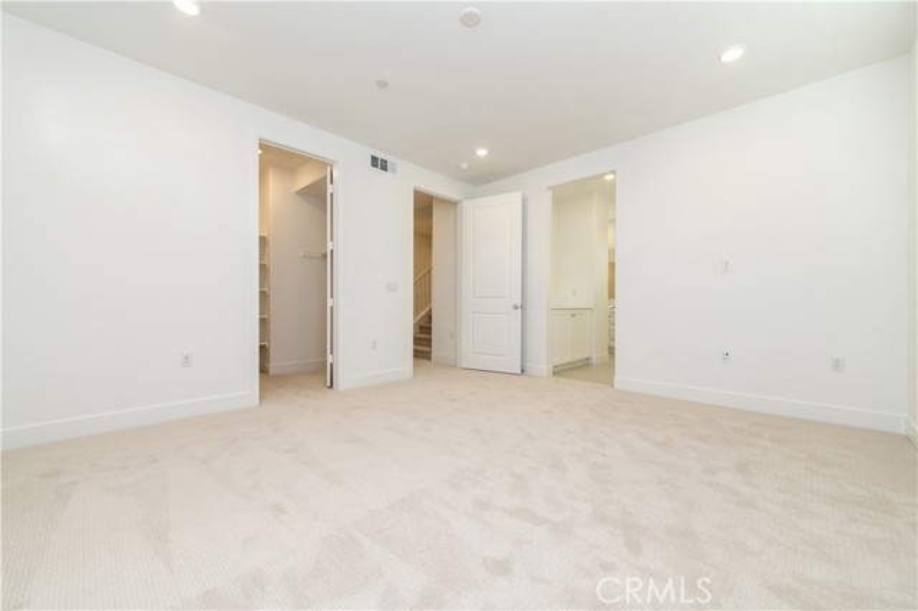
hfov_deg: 104.3
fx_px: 357
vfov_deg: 81.1
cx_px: 459
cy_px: 306
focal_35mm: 14
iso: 250
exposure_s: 1/60
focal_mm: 14
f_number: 4
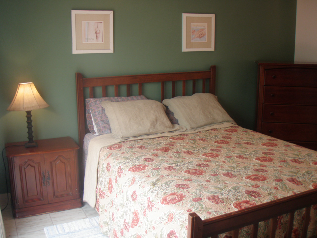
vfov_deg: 37.7
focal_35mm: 38
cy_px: 119
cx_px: 158
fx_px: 348
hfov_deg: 49.0
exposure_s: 1/30
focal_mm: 6.7
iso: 100
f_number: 3.5
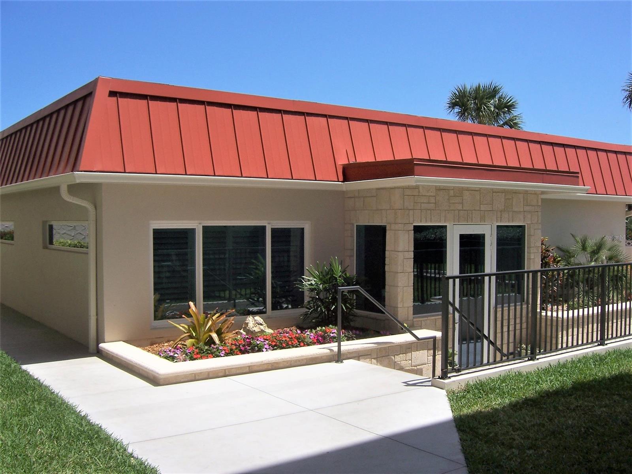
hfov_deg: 51.4
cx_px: 316
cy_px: 237
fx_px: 657
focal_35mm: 36
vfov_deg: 39.7
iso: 80
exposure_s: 1/800
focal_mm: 6.2
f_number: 4.5
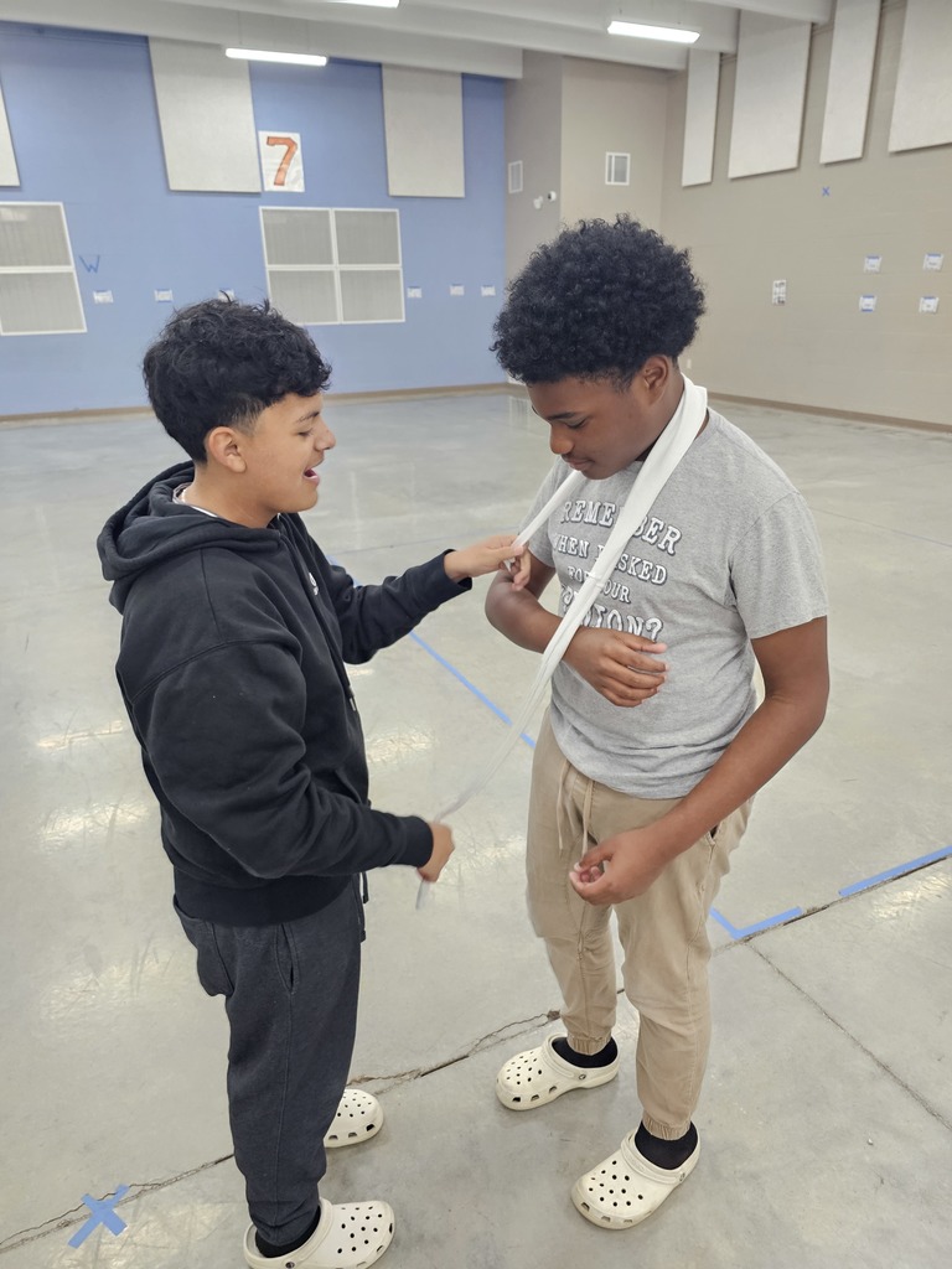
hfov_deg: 58.9
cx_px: 476
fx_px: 843
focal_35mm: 23
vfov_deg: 73.9
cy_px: 634
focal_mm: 6.3
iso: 400
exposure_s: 1/120
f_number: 1.7
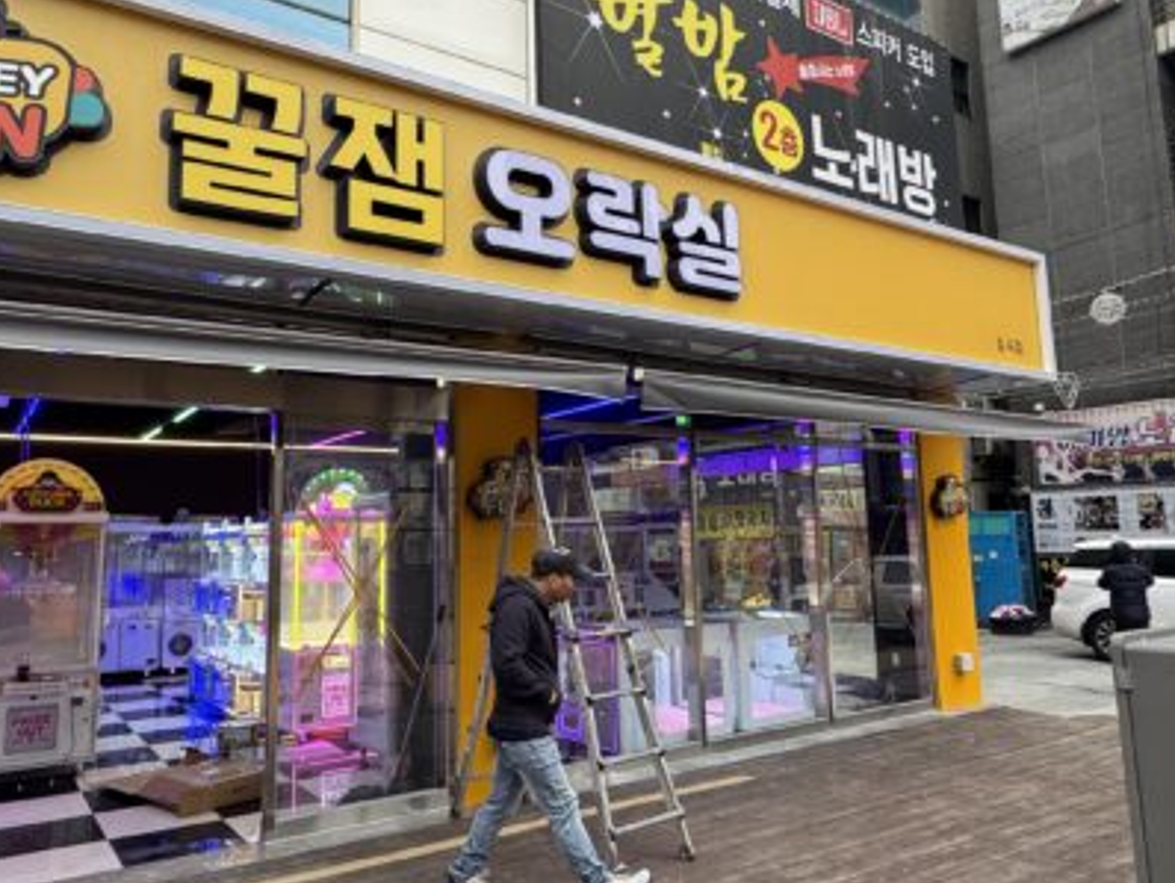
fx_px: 917
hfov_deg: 65.2
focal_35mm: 27
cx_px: 549
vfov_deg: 51.4
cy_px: 416
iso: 50
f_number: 2.2
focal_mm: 2.22
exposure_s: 1/99
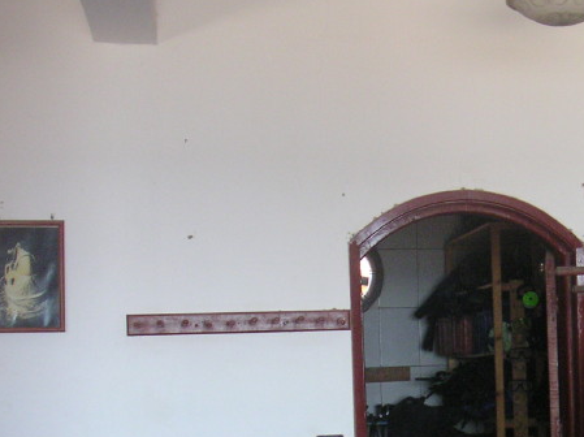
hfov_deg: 26.2
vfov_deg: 20.2
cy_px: 357
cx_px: 527
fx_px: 1214
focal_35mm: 72
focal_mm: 6
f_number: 2.8
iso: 100
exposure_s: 1/45
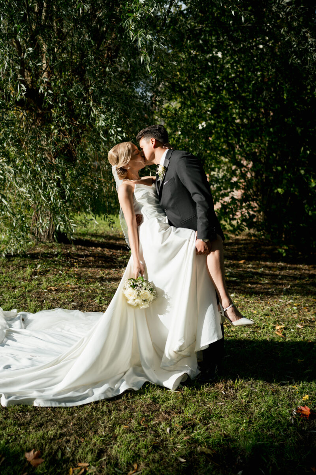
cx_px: 158
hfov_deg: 37.9
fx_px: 461
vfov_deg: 54.4
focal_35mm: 35
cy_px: 238
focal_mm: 35
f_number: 2
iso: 100
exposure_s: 1/3200
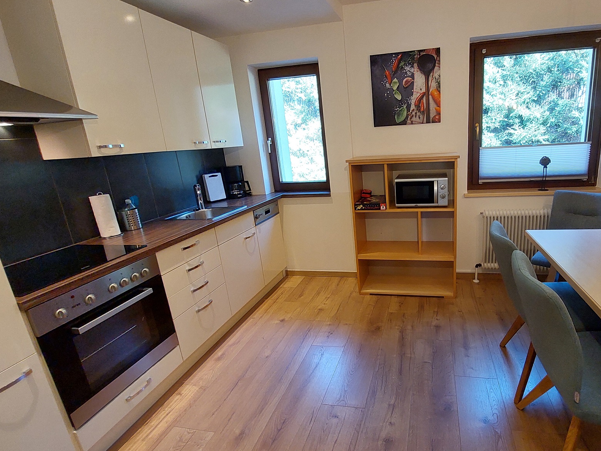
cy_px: 217
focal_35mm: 17
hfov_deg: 89.5
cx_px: 369
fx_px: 295
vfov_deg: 74.7
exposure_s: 1/50
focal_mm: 1.74
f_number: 2.2
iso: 160
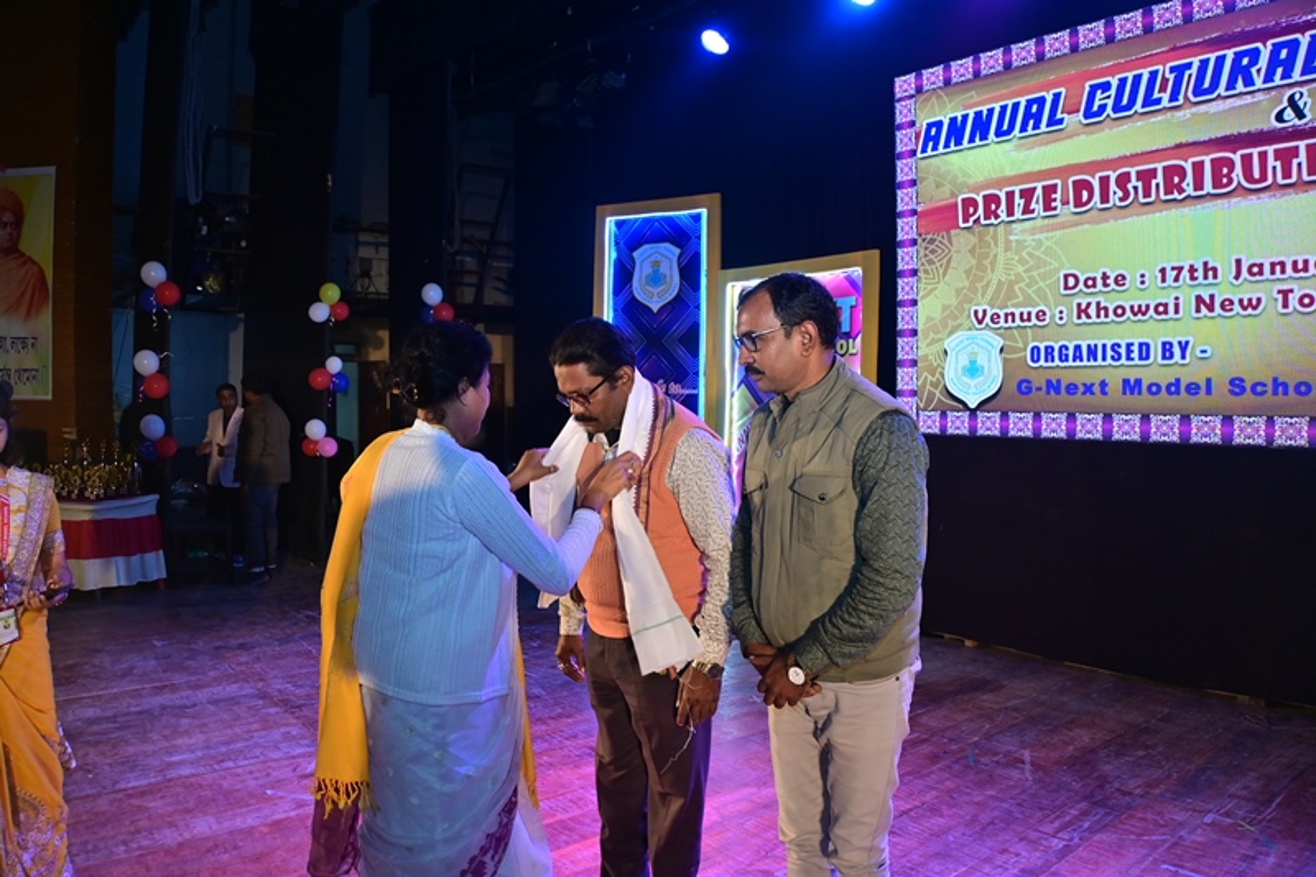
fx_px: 1672
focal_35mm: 46
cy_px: 438
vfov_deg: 29.4
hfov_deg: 43.0
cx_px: 658
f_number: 7.1
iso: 640
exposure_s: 1/125
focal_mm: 30.5
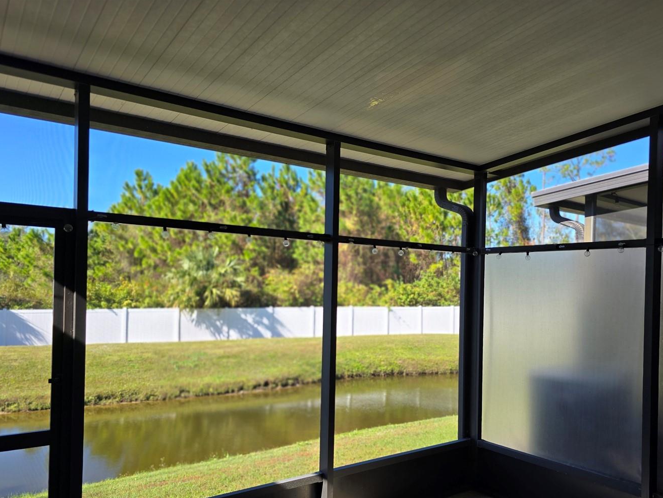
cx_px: 354
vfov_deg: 49.4
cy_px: 301
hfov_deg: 63.4
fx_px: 536
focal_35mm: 28
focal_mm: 6.3
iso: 12
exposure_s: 1/243
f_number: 1.7
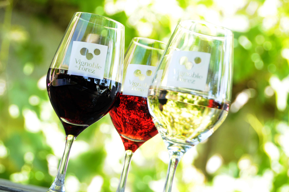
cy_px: 96
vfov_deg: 14.0
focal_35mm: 98
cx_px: 144
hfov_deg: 20.9
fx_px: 782
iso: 200
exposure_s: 1/50
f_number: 6.3
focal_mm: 65
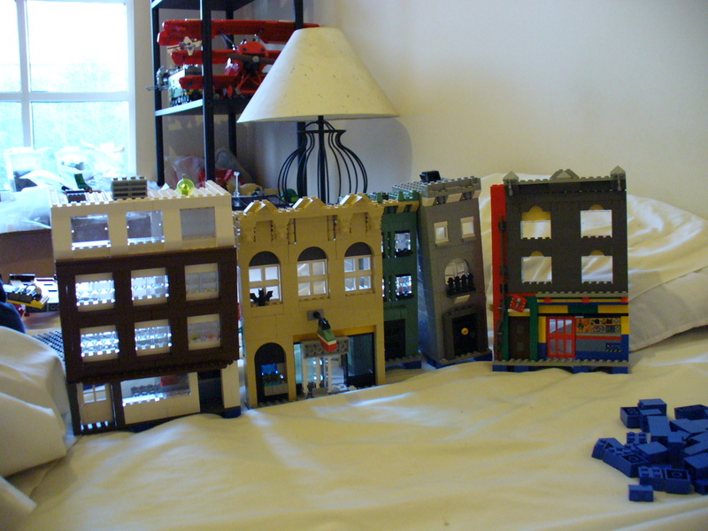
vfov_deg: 38.7
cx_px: 354
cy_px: 266
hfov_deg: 50.1
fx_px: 757
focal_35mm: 37
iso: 200
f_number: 2.8
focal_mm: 6.1
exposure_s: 1/8
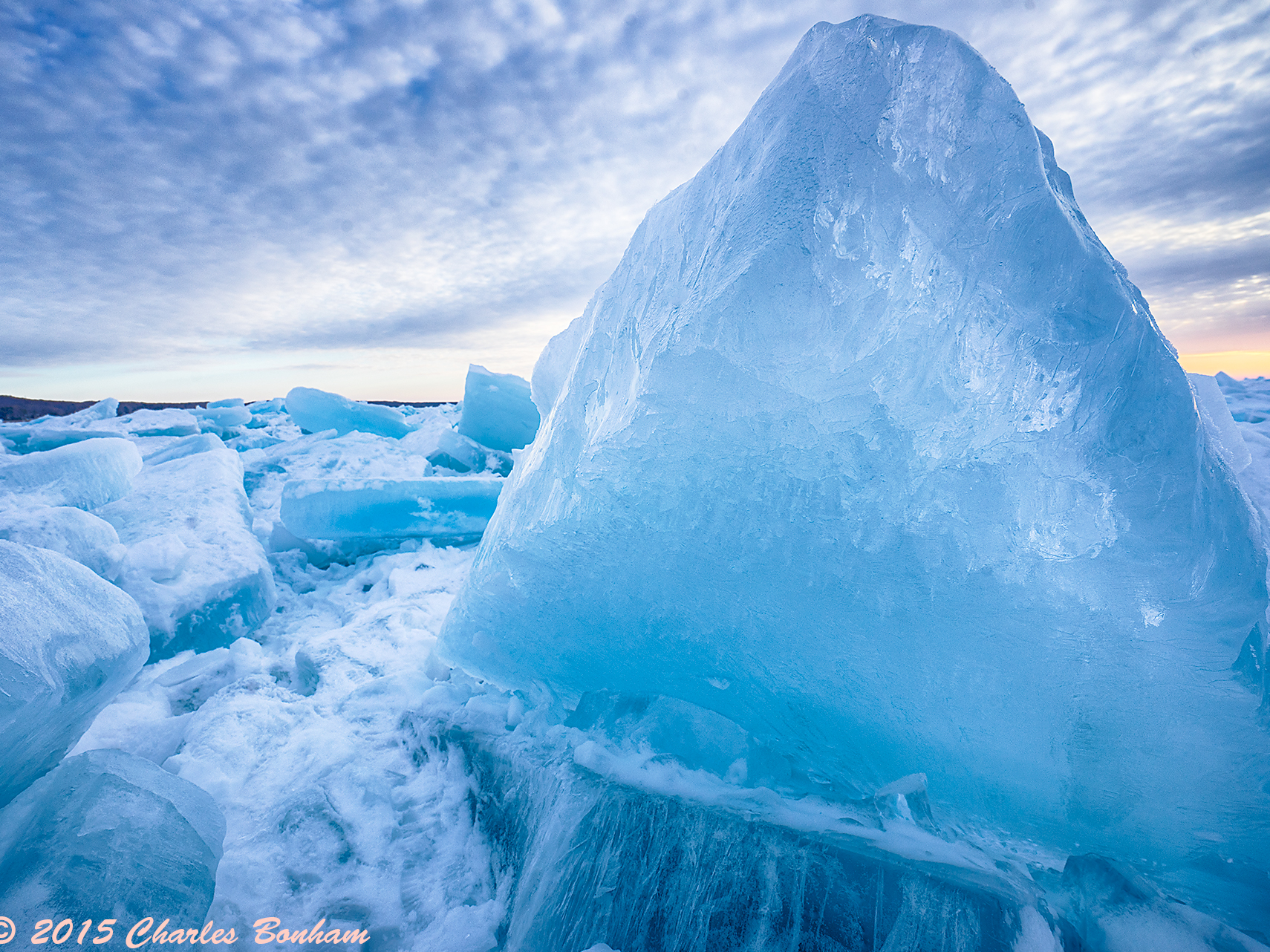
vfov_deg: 71.6
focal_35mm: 18
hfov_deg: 87.6
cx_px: 594
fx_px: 660
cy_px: 464
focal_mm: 16
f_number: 11
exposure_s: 1/125
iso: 200
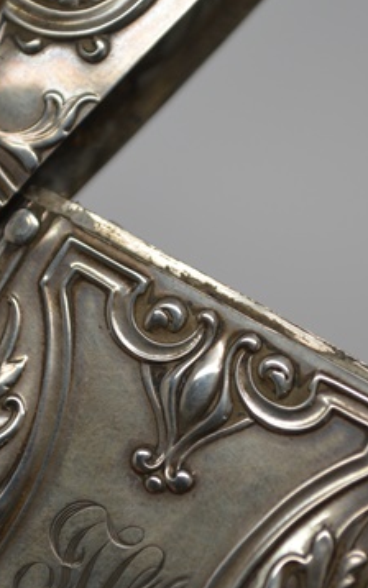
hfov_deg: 9.3
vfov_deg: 14.8
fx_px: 2258
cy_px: 268
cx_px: 261
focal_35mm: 141
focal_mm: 55
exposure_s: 1/80
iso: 400
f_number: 5.6
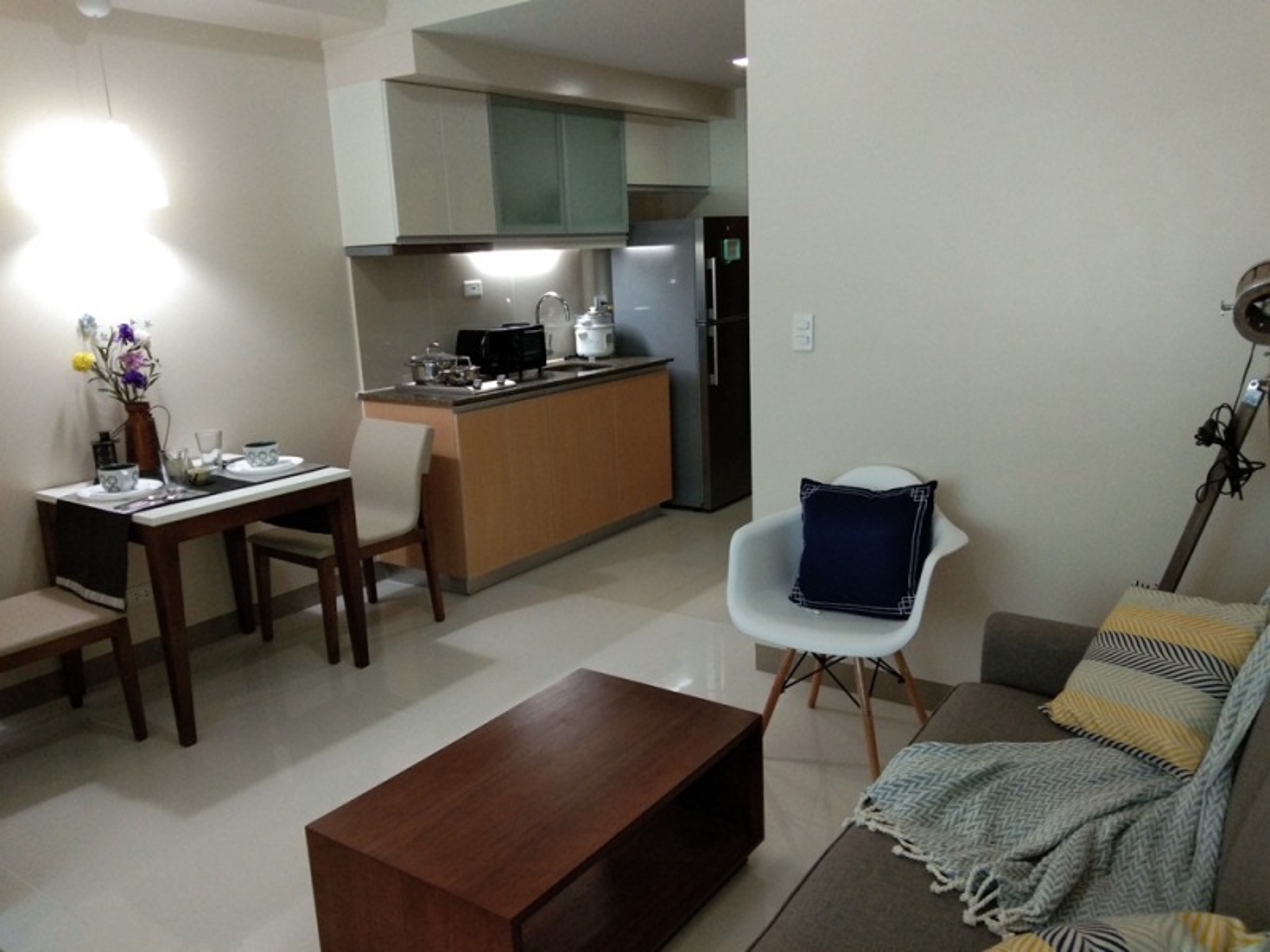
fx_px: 1137
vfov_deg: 45.4
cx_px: 635
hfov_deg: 58.4
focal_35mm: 31
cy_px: 476
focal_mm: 3.69
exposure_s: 1/25
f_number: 2.2
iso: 200
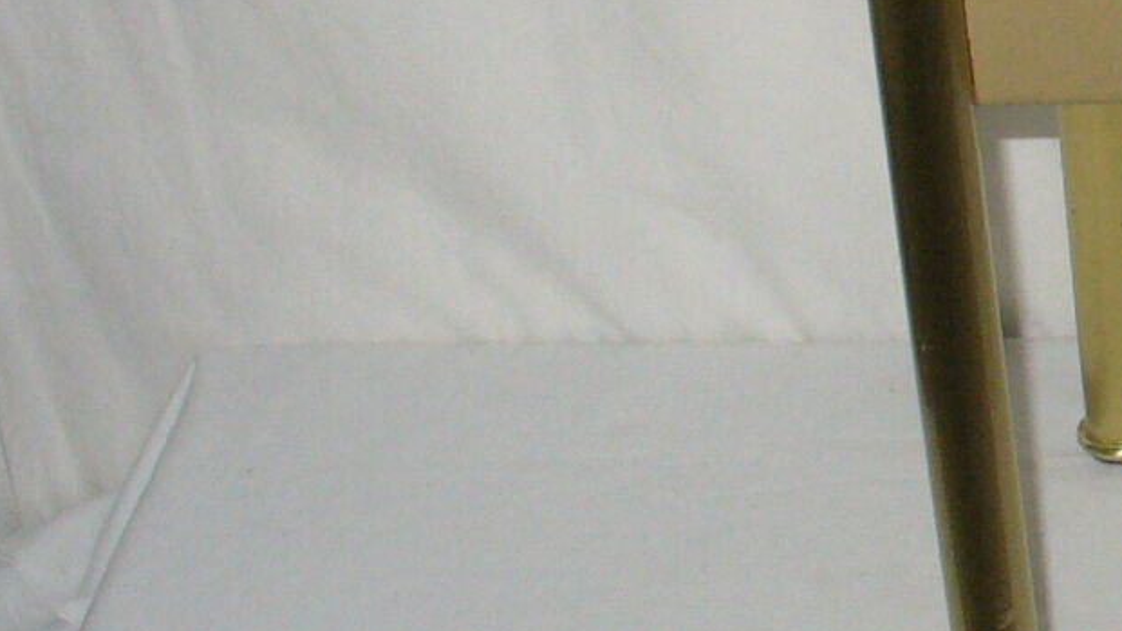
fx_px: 3956
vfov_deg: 9.1
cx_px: 1727
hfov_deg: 14.9
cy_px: -11
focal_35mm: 133
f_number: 2.8
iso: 160
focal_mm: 6.1
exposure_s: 1/30
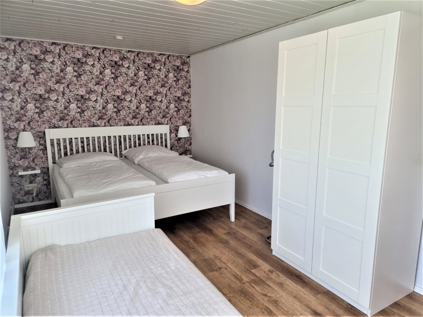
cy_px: 158
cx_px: 212
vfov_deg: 56.8
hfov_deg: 71.6
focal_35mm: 24
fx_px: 293
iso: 160
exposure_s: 1/100
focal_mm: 6.7
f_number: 1.8
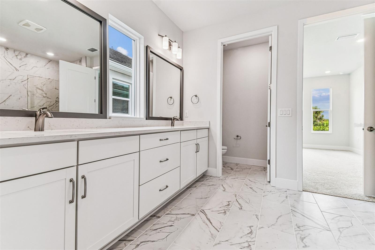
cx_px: 188
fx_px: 156
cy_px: 125
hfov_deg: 100.4
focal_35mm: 15
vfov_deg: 77.3
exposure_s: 1/200
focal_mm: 10
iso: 800
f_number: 7.1
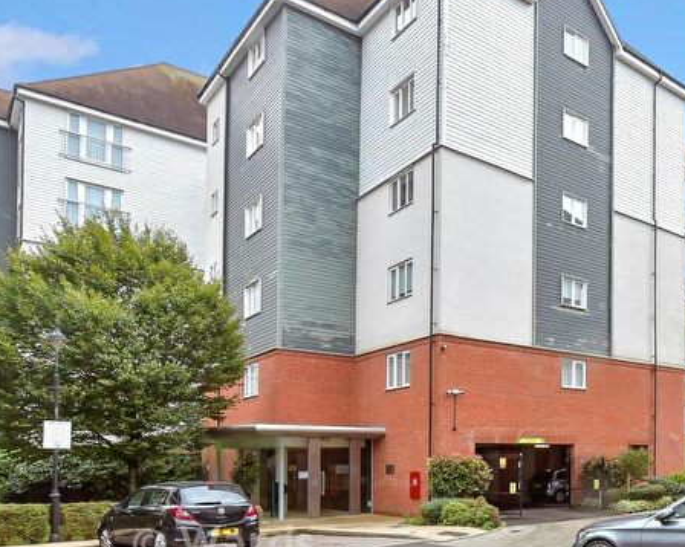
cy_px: 299
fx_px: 446
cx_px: 480
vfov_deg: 63.0
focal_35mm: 22
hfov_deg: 71.8
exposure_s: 1/125
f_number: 8
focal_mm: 10
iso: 400
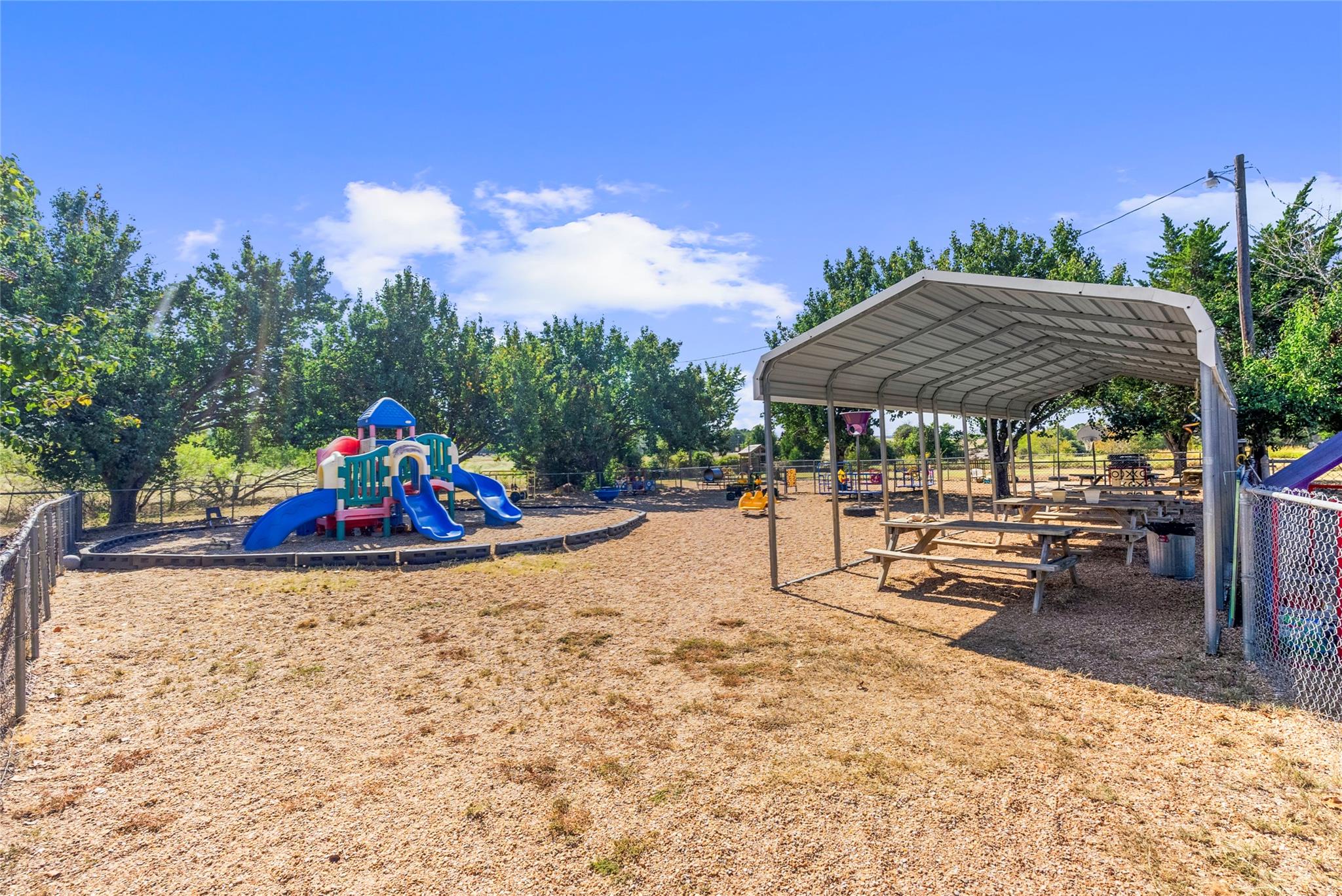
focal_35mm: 16
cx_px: 671
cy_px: 448
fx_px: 597
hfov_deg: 96.7
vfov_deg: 73.8
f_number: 8
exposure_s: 1/200
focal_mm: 16
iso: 200
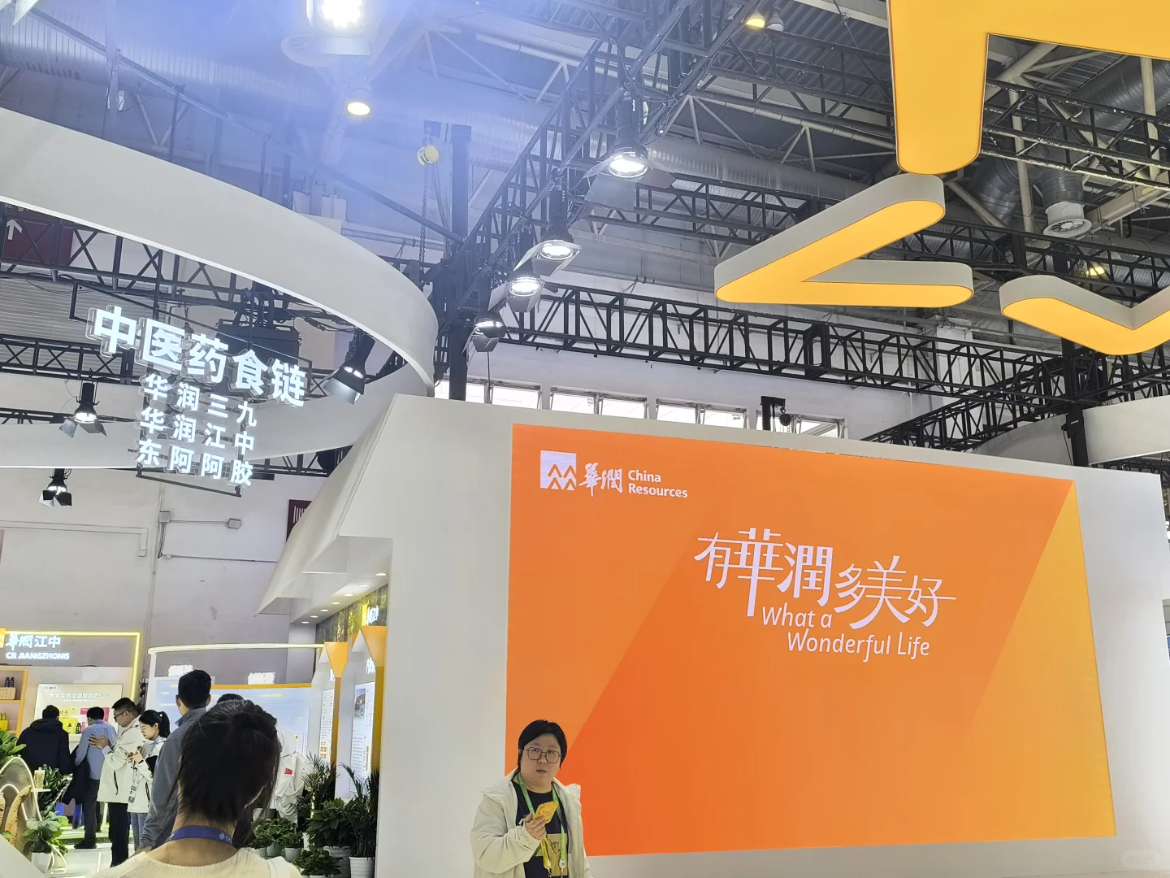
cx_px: 585
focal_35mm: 30
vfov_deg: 46.8
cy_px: 439
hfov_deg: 60.0
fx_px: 1014
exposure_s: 1/100
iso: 64
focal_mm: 6.14
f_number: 1.65
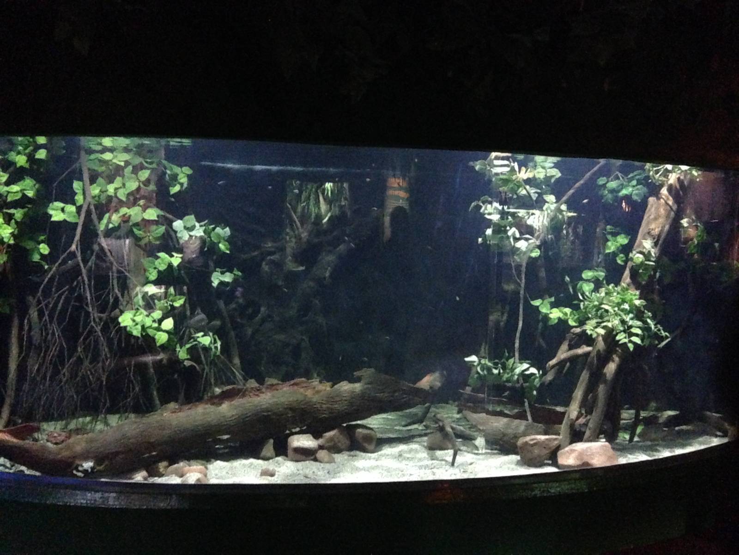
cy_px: 278
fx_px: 1409
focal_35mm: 66
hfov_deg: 29.4
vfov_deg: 22.3
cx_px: 370
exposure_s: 1/15
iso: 1600
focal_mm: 4.12
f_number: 2.4
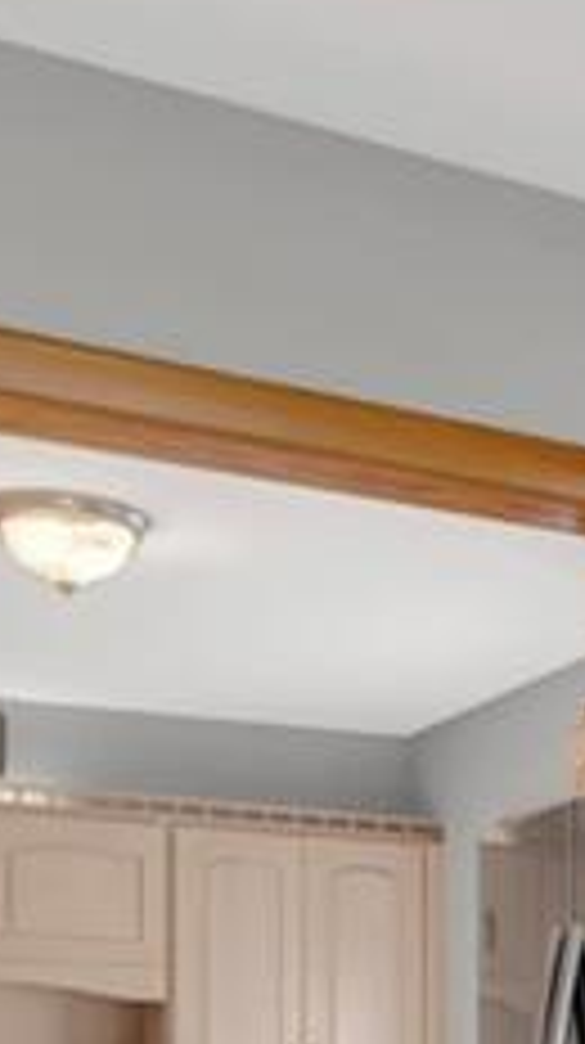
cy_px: 1179
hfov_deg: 14.8
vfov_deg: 26.2
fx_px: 2047
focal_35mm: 74
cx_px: 936
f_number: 5
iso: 320
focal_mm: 16
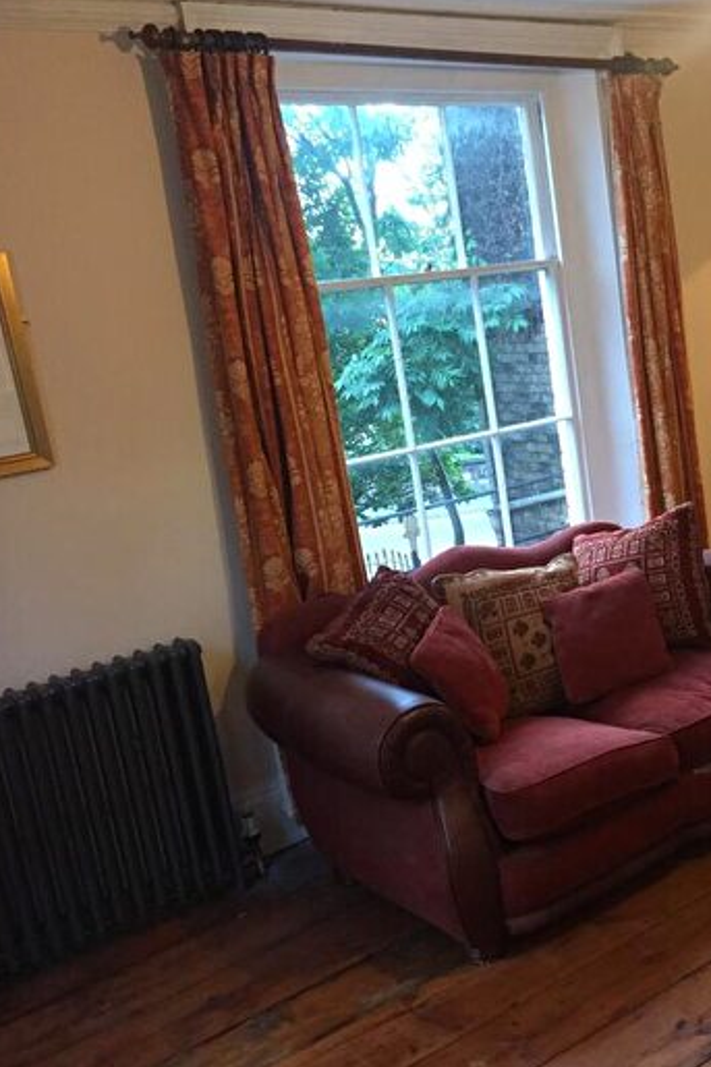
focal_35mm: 41
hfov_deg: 31.1
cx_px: 641
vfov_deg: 47.4
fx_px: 1215
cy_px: 534
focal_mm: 4.15
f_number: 2.2
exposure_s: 1/25
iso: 250
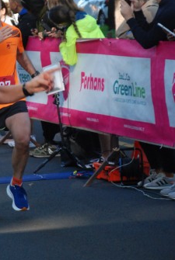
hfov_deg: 5.7
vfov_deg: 8.5
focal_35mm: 242
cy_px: 61
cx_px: 19
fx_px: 1755
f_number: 5.6
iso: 1000
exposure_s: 1/320
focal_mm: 90
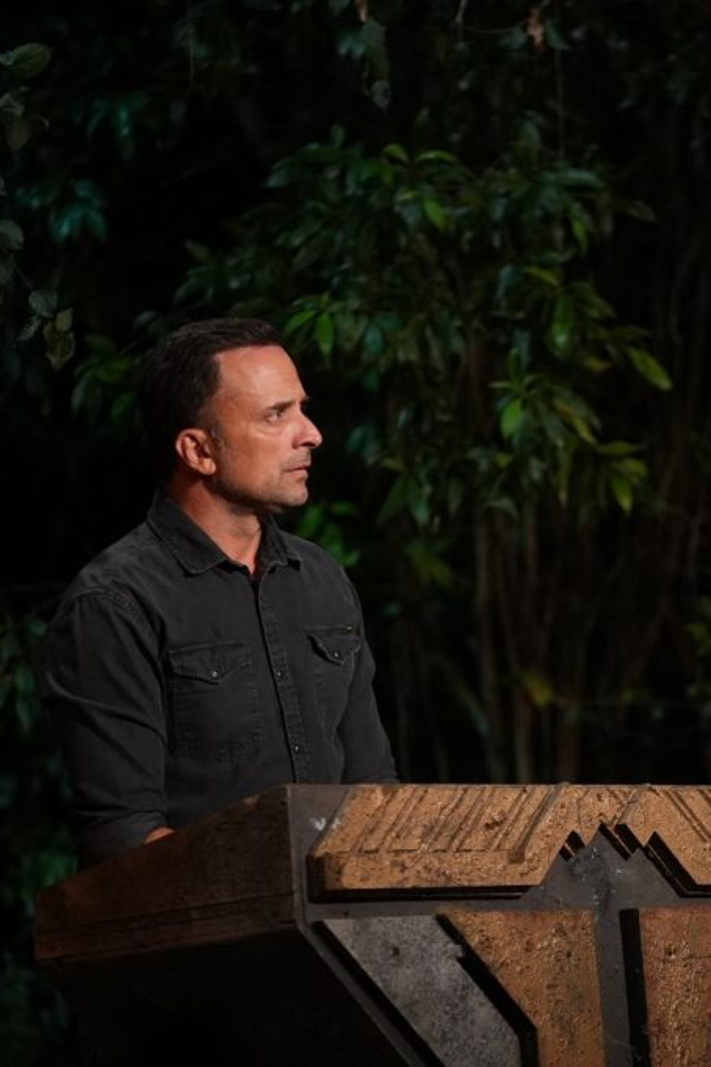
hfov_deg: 4.6
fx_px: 8916
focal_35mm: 301
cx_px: 465
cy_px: 534
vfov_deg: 6.8
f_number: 2.8
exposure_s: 1/200
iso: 3200
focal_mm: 200
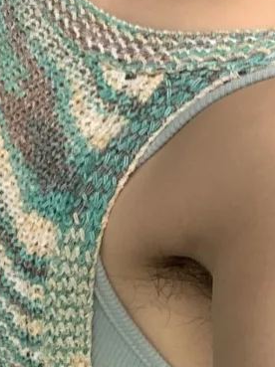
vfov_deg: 15.6
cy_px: 33
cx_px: -79
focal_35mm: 125
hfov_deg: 11.5
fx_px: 1326
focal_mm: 2.87
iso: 32
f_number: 2.2
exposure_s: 1/121
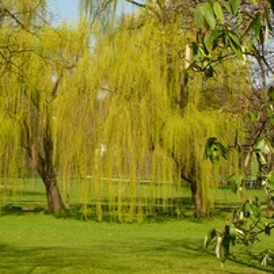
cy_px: 87
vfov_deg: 18.8
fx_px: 824
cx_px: 75
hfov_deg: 18.8
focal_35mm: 92
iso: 100
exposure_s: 1/160
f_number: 4
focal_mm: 7.4
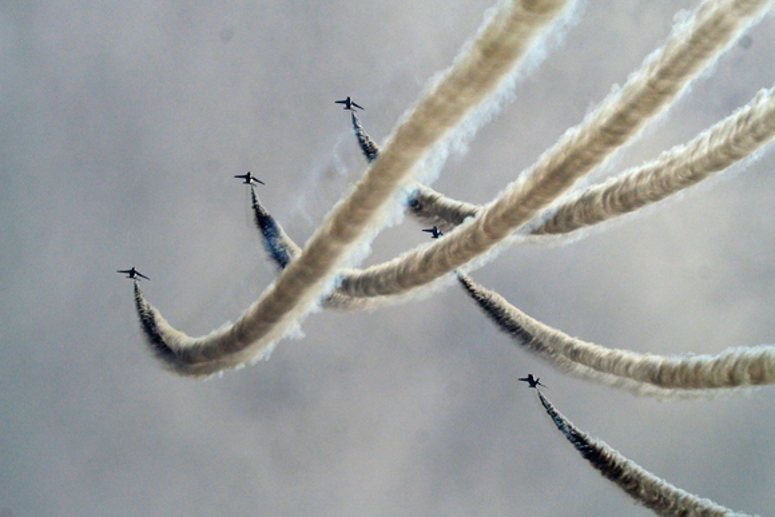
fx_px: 3187
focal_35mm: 148
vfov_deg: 9.3
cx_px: 388
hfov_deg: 13.9
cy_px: 258
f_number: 16
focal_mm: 55
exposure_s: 1/1600
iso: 160
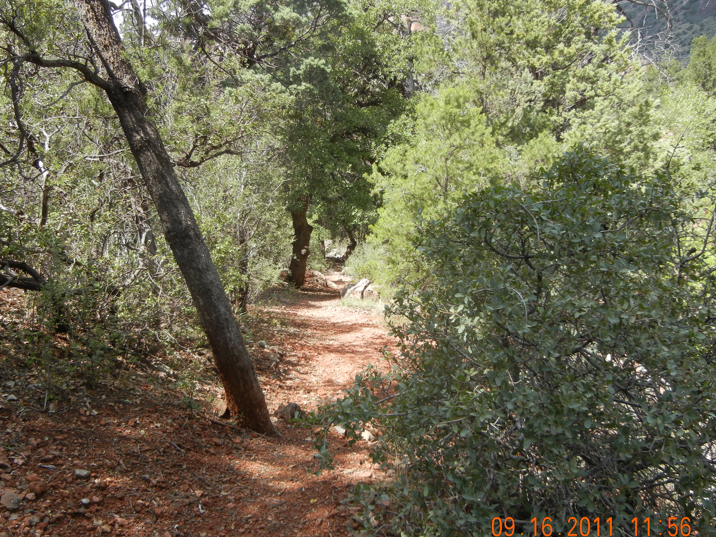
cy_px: 286
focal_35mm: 34
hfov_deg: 53.9
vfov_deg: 41.8
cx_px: 335
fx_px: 703
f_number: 3.5
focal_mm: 5.4
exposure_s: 1/488
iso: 160
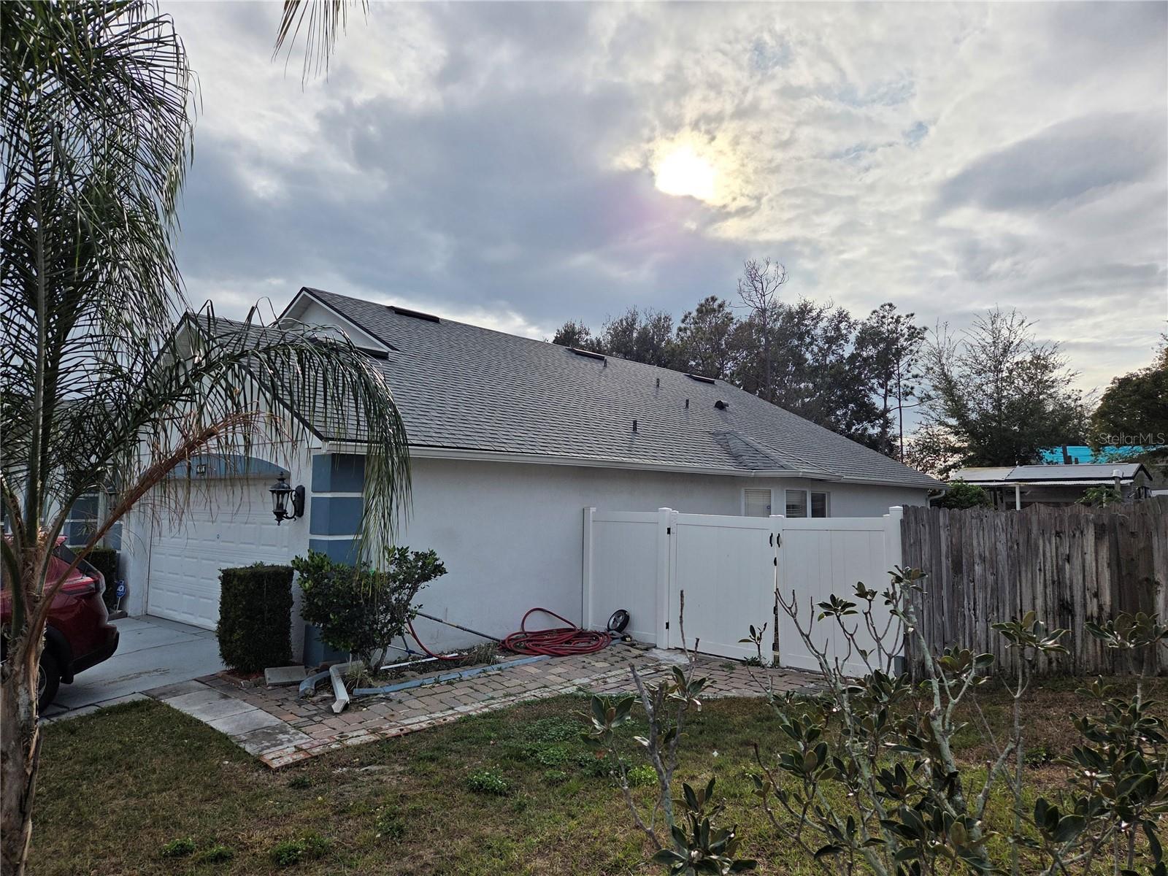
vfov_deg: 58.9
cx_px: 584
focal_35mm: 23
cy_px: 438
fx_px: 776
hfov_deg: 73.9
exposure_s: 1/7891
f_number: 1.8
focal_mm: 5.4
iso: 50
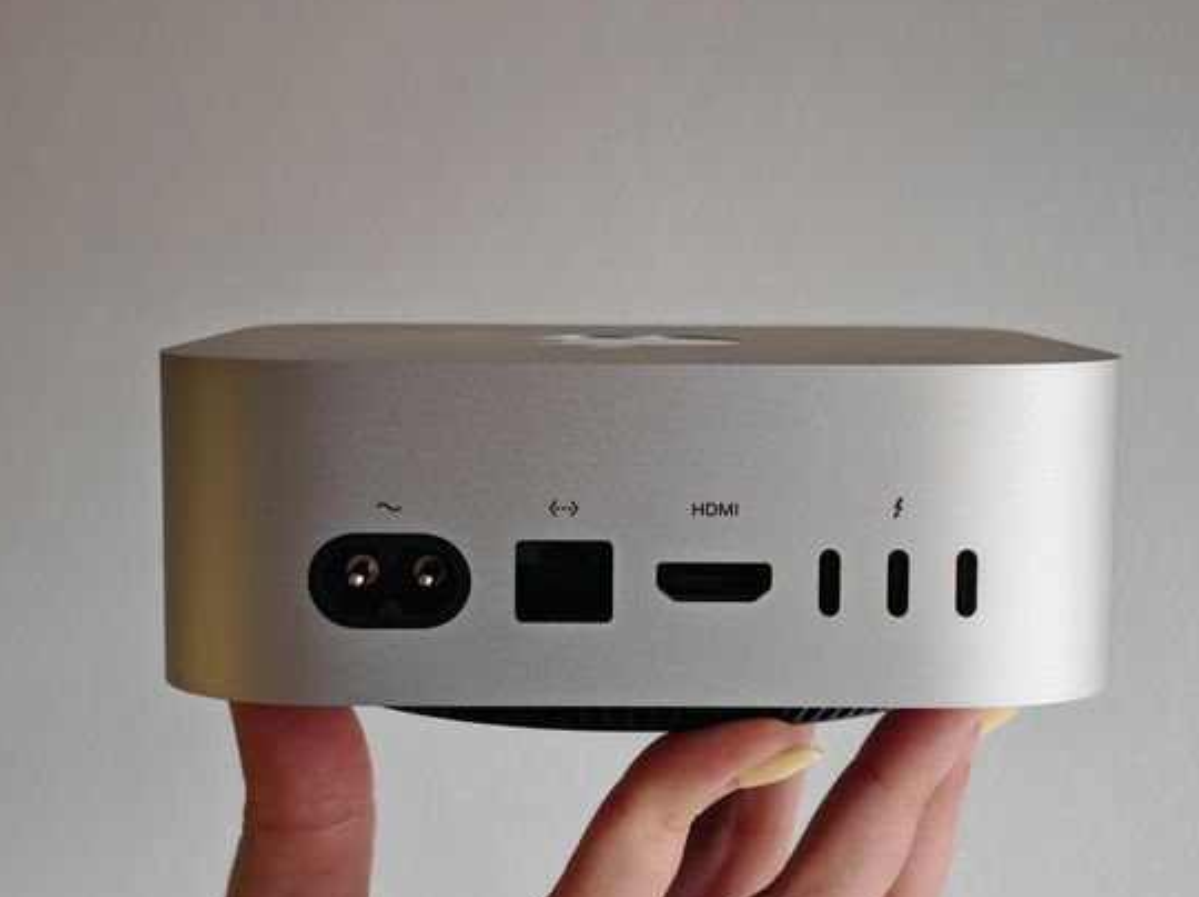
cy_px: 521
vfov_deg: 22.2
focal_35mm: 66
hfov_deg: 29.4
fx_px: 2284
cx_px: 629
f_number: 1.6
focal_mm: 5.4
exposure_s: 1/100
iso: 100
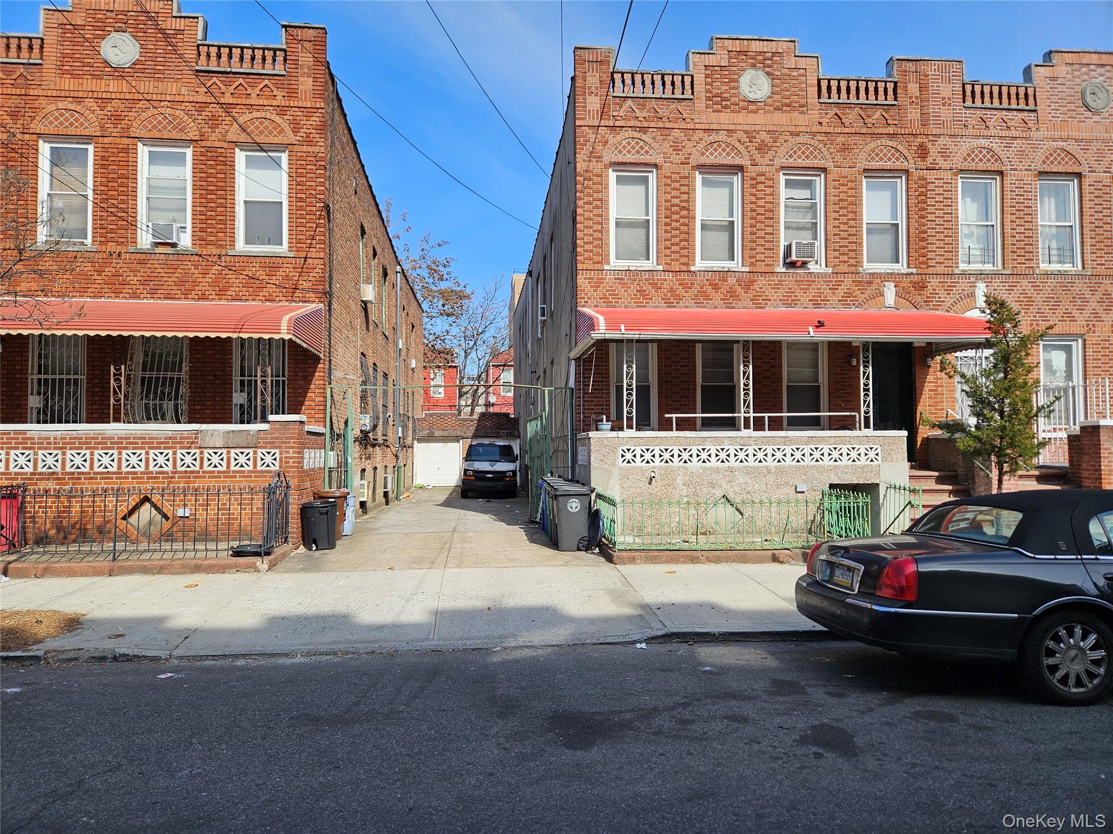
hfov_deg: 73.9
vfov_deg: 58.9
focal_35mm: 23
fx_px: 740
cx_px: 556
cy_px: 417
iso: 25
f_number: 1.8
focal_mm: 5.4
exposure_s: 1/1854
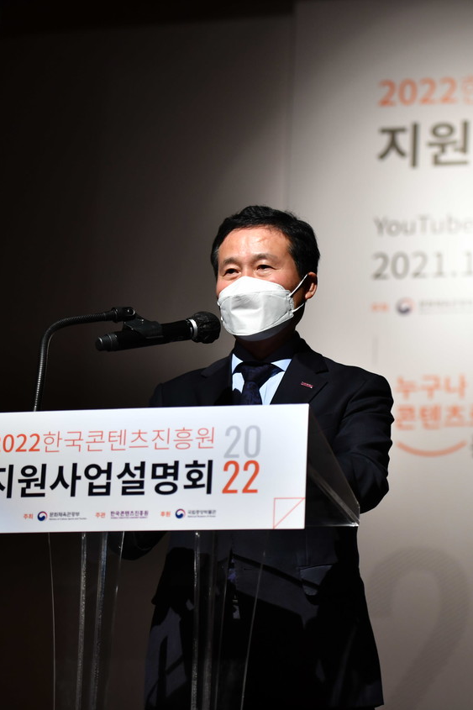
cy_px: 358
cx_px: 292
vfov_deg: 19.3
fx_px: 2090
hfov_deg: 12.9
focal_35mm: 106
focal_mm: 70
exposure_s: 1/160
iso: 640
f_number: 2.8
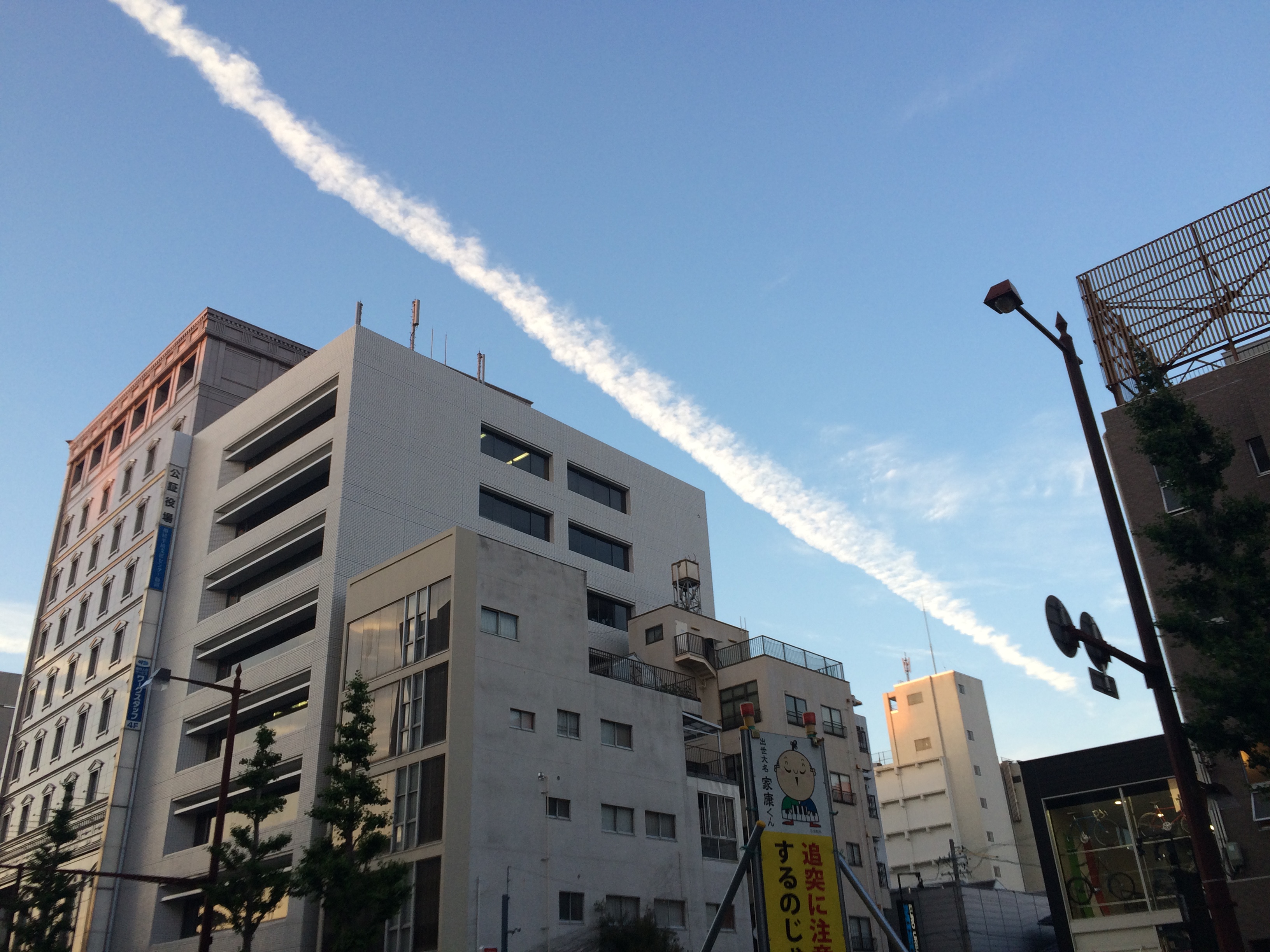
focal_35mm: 29
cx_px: 635
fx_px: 1064
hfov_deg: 61.7
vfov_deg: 48.2
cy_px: 476
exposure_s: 1/127
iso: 32
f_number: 2.2
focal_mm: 4.15
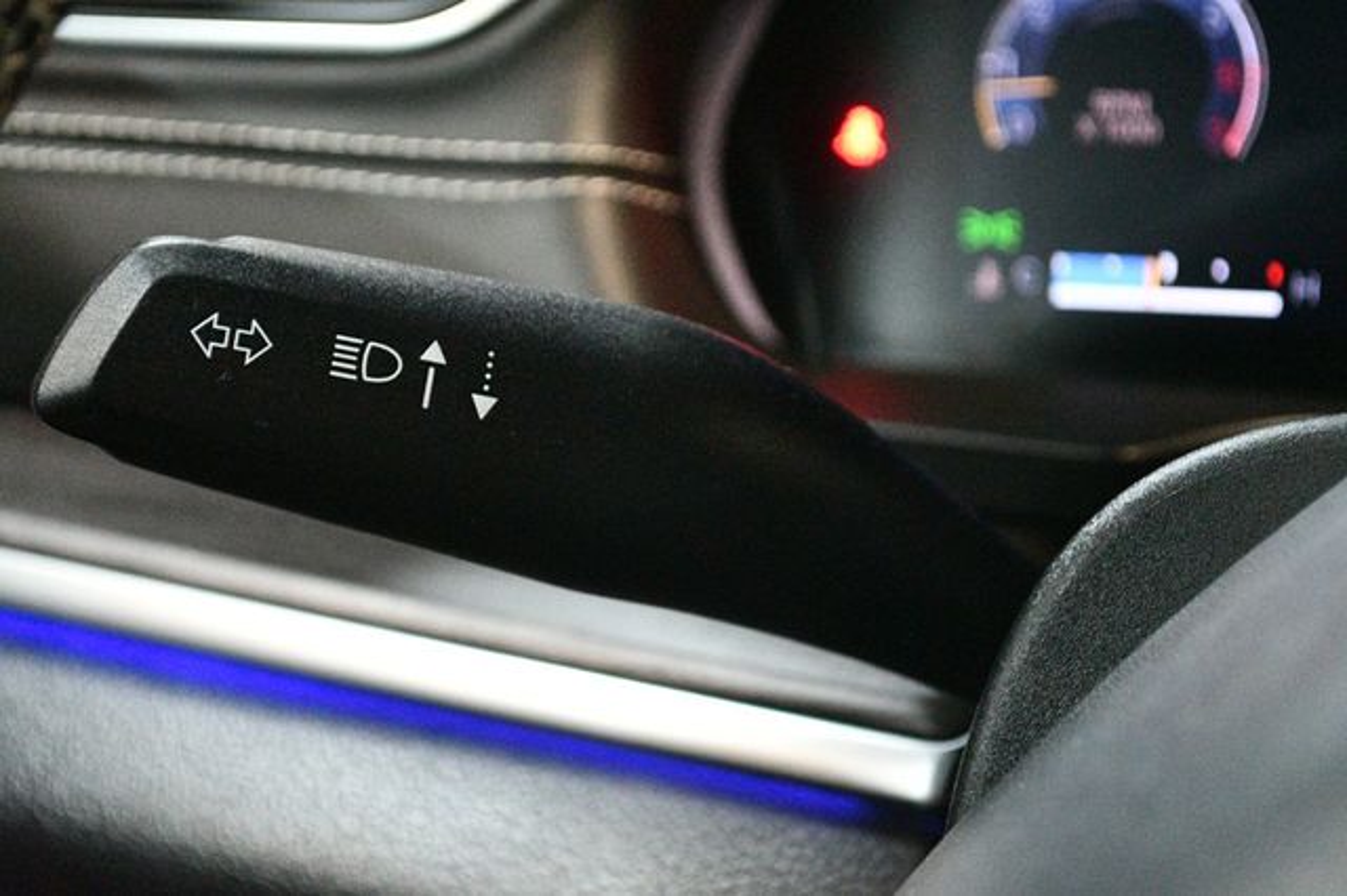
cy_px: 448
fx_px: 3066
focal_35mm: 82
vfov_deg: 16.6
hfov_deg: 24.8
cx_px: 674
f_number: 5.6
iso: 12800
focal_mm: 55
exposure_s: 1/40
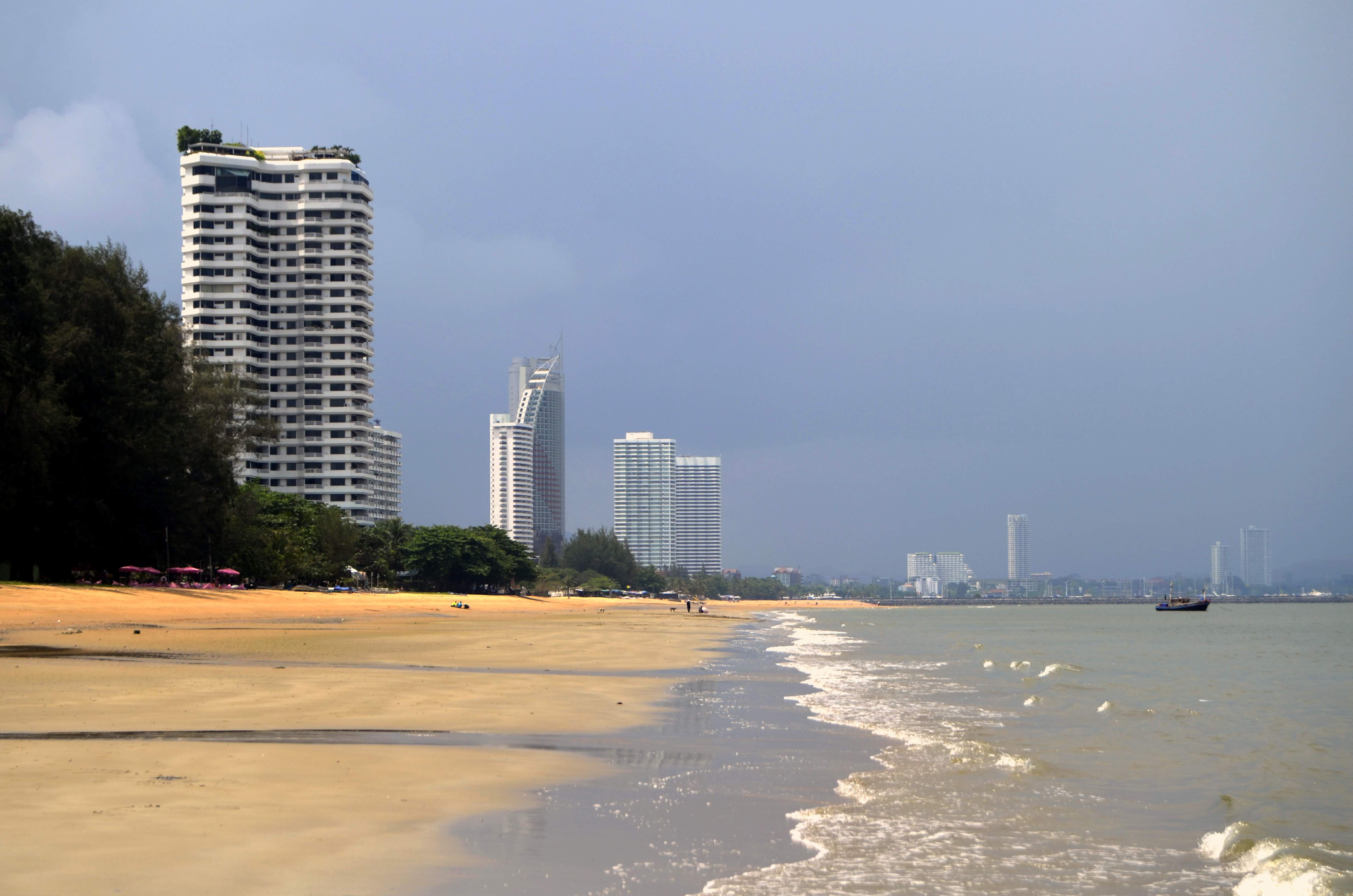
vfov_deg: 16.5
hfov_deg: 24.7
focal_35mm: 82
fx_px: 3094
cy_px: 448
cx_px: 676
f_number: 8
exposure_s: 1/250
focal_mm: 55
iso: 100
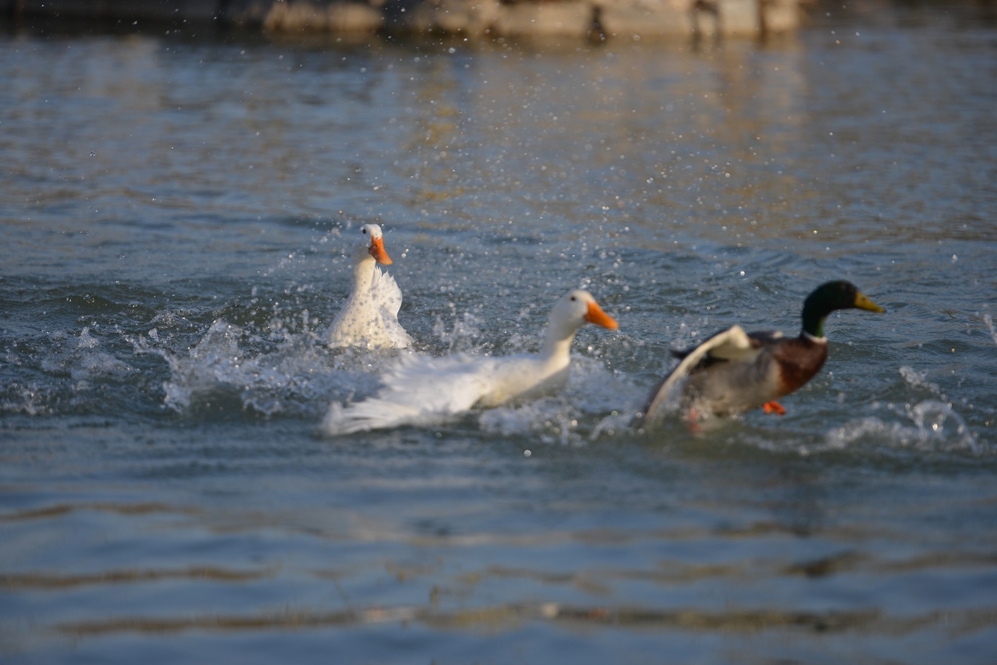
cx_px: 498
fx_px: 5541
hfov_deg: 10.3
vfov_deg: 6.9
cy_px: 332
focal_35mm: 200
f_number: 2.8
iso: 200
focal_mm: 200
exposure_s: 1/2500
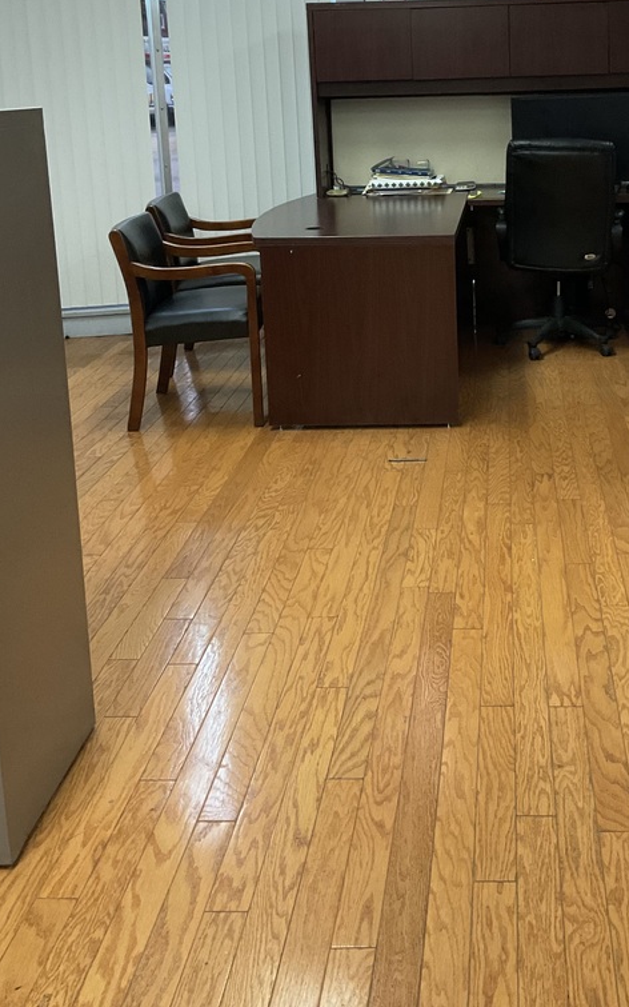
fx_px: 1207
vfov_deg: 44.3
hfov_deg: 28.9
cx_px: 454
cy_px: 297
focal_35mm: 44
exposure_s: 1/60
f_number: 1.8
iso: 200
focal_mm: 3
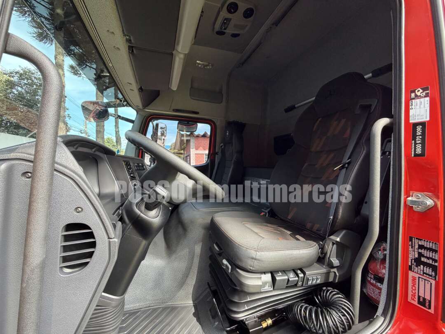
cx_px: 222
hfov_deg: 102.1
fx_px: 180
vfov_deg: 85.7
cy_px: 167
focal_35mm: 14
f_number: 2.2
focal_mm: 2.22
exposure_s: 1/121
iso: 200
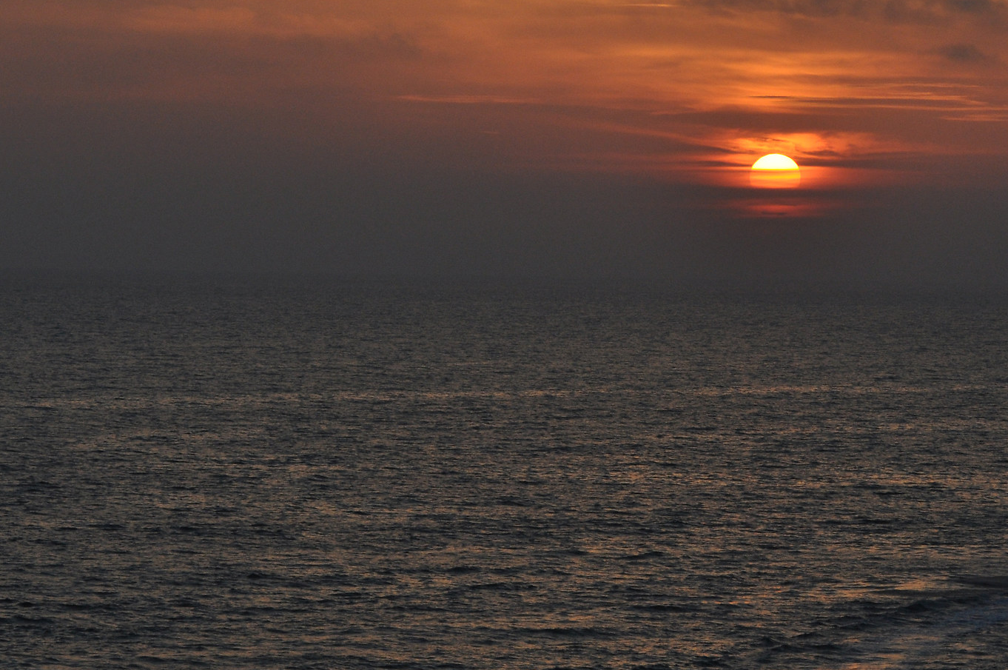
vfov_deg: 7.4
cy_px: 106
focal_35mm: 185
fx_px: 5174
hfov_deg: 11.1
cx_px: 586
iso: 400
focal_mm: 70
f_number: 6.3
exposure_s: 1/1600
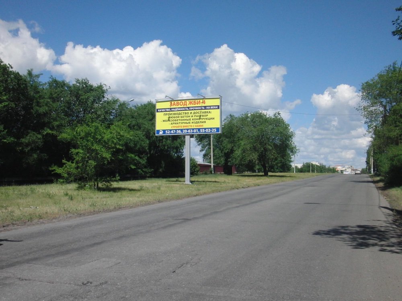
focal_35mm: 38
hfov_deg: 49.0
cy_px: 150
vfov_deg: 37.7
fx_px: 441
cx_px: 201
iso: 125
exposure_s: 1/500
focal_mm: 6.66
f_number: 7.1
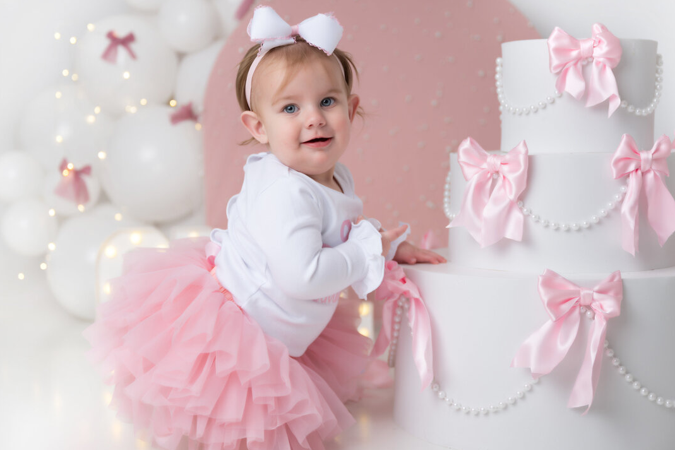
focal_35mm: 64
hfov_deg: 31.4
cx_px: 337
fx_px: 1200
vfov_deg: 21.2
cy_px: 235
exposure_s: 1/80
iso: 100
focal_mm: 57
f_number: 2.8
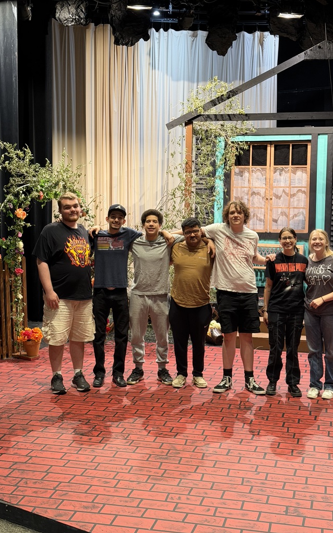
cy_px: 266
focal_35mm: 51
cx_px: 179
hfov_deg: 25.3
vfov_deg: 39.6
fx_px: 741
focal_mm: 6.76
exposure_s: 1/60
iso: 200
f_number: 1.78
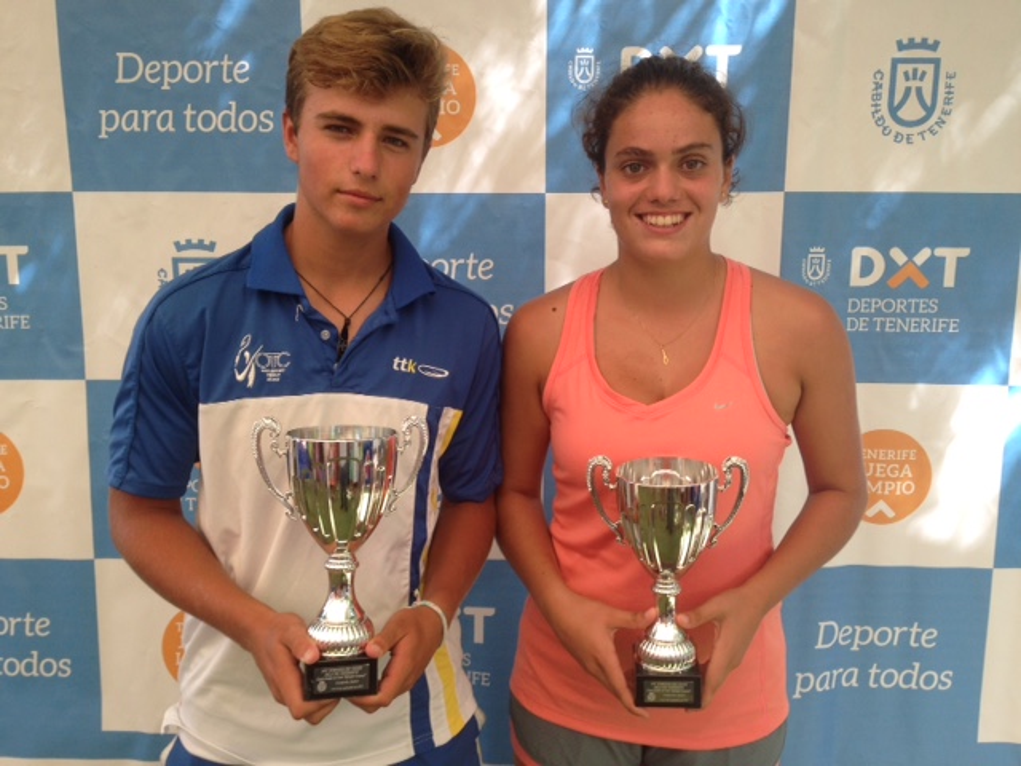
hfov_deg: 55.4
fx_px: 973
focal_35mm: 33
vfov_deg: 42.9
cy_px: 383
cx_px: 510
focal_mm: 4.12
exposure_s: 1/122
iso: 50
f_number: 2.4
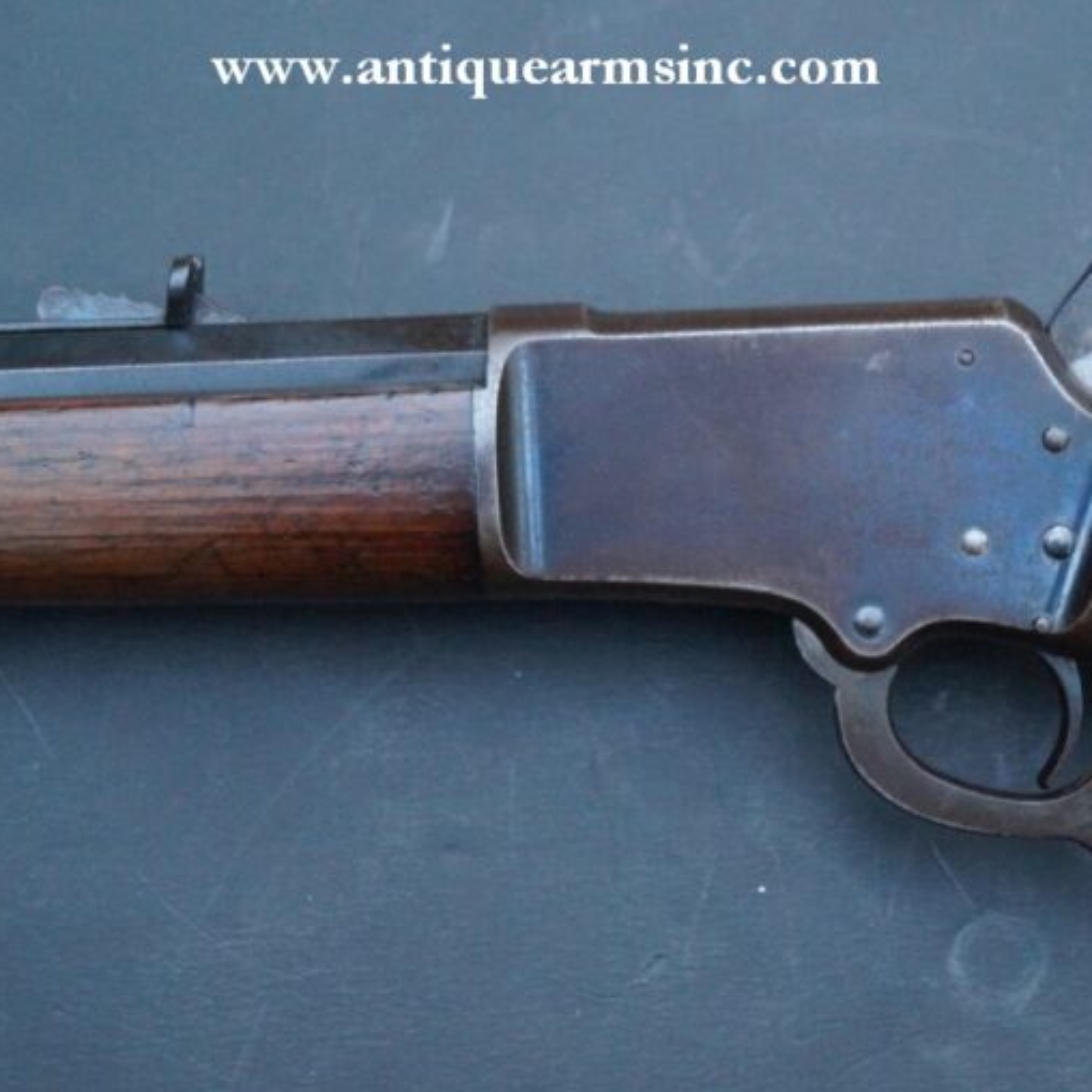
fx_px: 3092
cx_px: 817
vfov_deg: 20.0
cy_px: 547
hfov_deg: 19.9
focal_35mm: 87
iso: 3200
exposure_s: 1/100
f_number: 5.6
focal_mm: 45
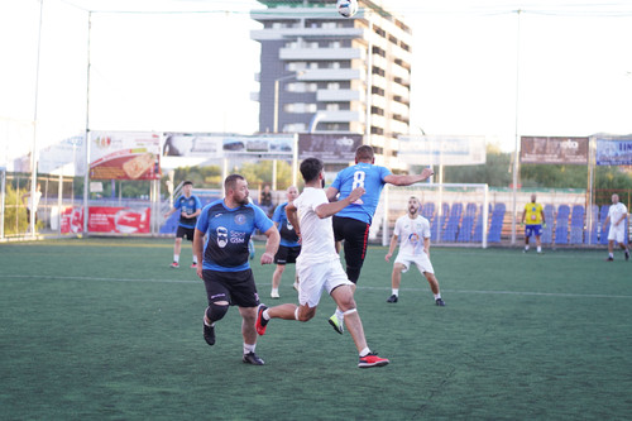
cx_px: 316
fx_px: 1492
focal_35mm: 85
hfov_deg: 23.9
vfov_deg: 16.1
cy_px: 210
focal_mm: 85
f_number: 1.8
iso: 800
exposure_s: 1/1250
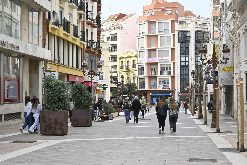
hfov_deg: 29.2
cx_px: 124
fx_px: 473
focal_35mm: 69
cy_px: 82
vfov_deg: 19.7
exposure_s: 1/400
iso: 250
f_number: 6
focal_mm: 46
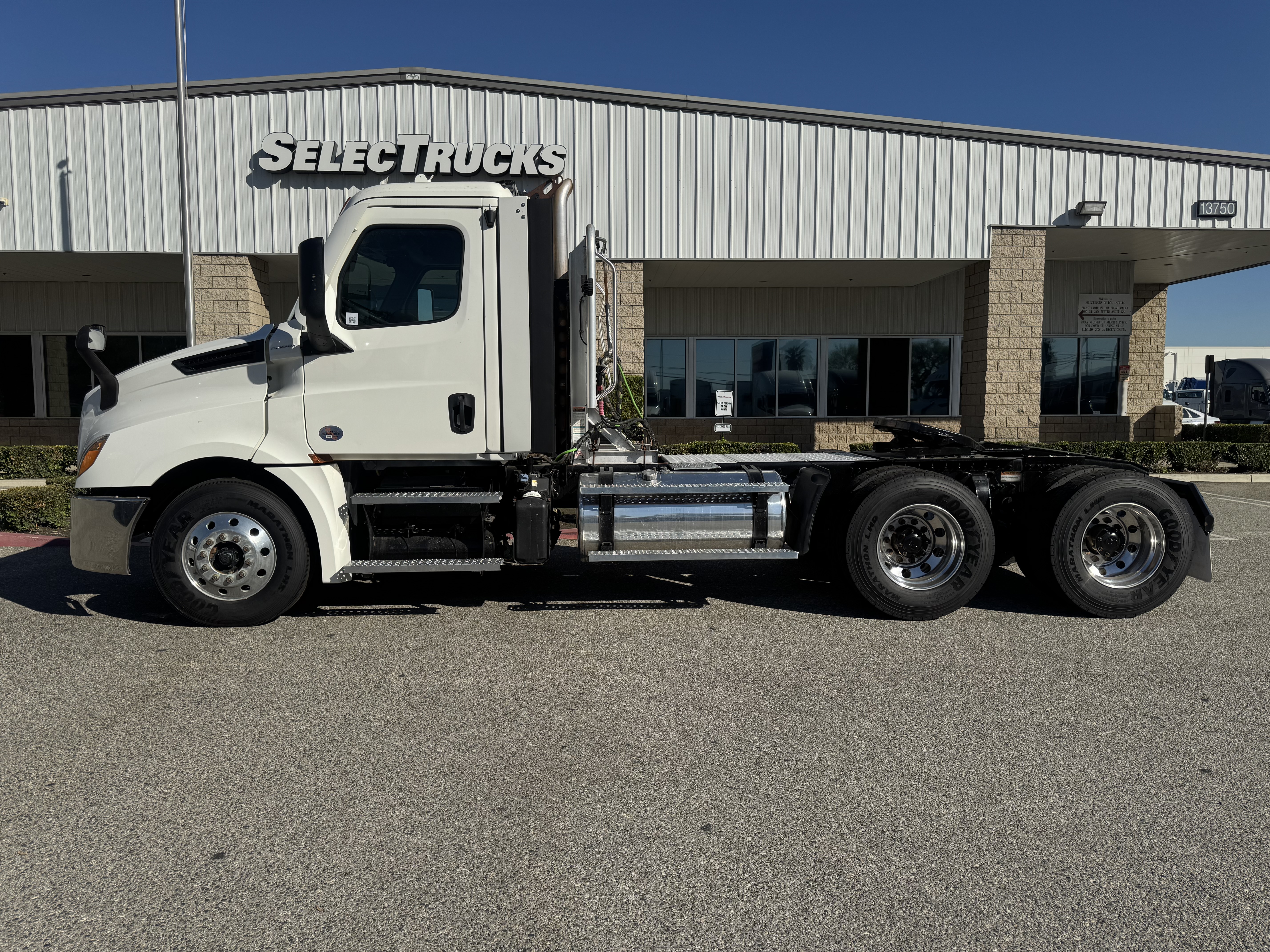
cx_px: 635
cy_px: 476
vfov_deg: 56.8
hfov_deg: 71.6
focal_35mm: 24
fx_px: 881
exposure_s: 1/7937
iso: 80
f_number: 1.78
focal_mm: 6.76
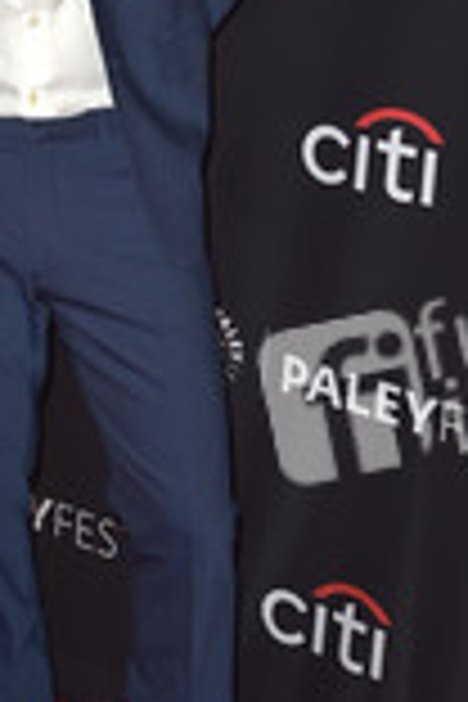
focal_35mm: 108
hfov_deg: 12.6
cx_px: 83
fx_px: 2106
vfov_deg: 18.8
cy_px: 153
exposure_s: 1/200
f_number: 6.3
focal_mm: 42
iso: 400
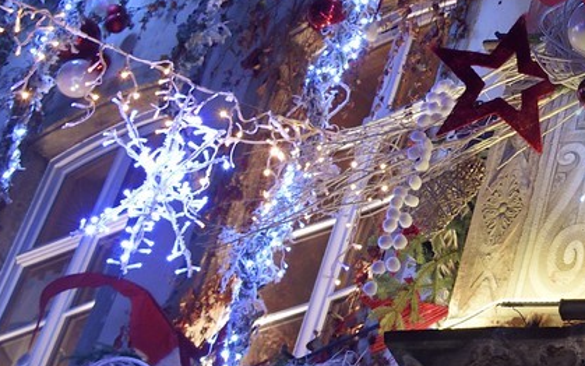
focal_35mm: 136
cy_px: -194
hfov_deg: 13.7
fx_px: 2169
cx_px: 1051
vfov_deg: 9.4
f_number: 8
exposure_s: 1/4
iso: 400
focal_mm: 35
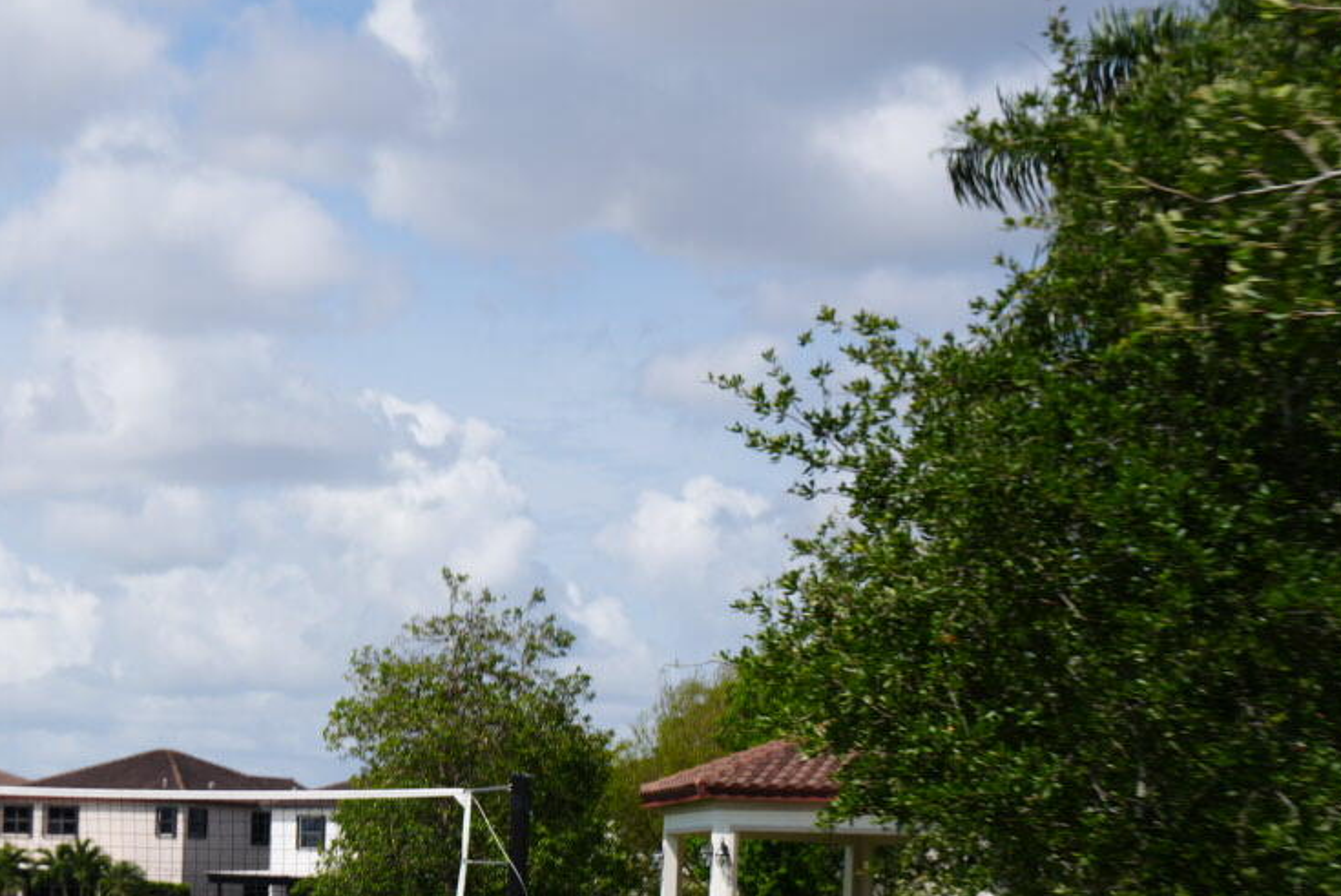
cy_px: 818
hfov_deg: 19.7
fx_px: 3747
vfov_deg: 13.5
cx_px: -22
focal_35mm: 101
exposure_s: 1/1000
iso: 100
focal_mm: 45.7
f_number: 5
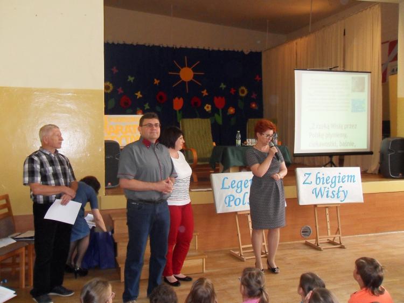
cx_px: 202
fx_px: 408
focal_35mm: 35
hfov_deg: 52.6
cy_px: 152
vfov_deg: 40.7
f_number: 3.5
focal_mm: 6.3
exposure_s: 1/45
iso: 400
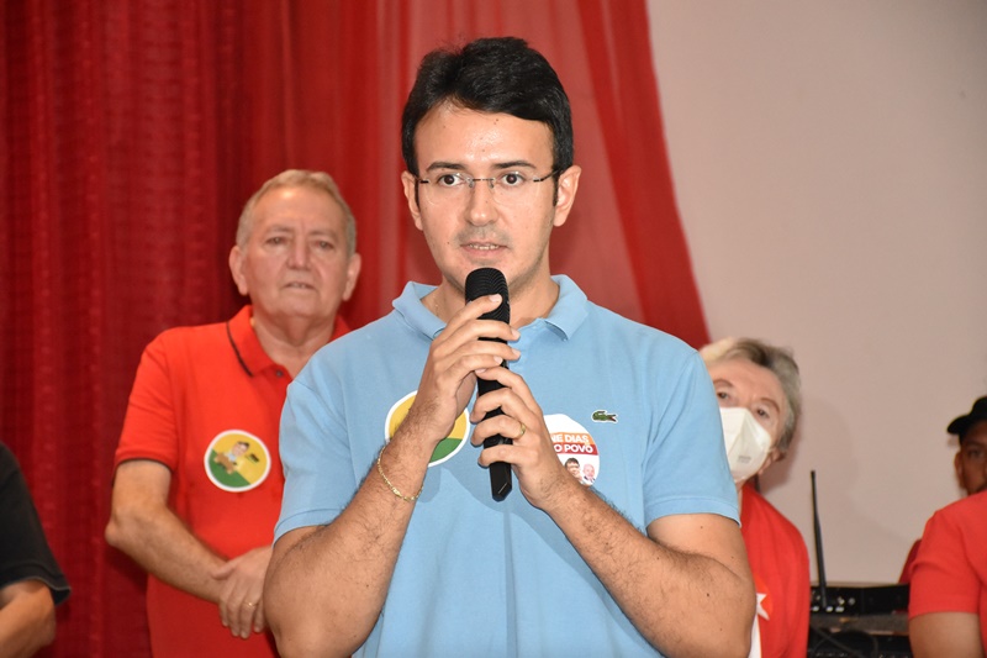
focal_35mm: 142
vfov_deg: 9.6
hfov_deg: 14.4
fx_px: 3906
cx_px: 494
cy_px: 329
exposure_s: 1/100
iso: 3200
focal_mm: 95
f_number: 5.3
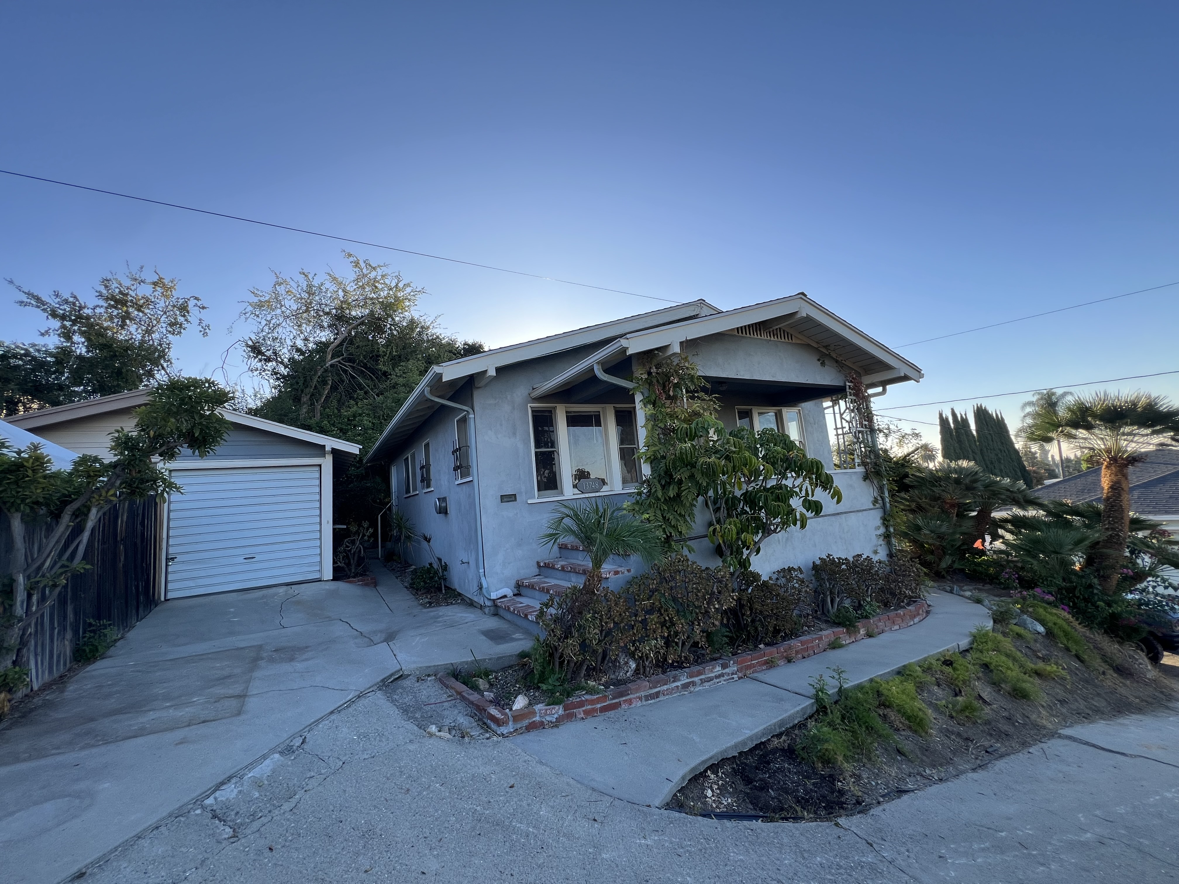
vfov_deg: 89.9
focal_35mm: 13
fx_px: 443
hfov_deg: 106.2
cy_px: 442
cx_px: 590
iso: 32
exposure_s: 1/380
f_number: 1.8
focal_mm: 1.57
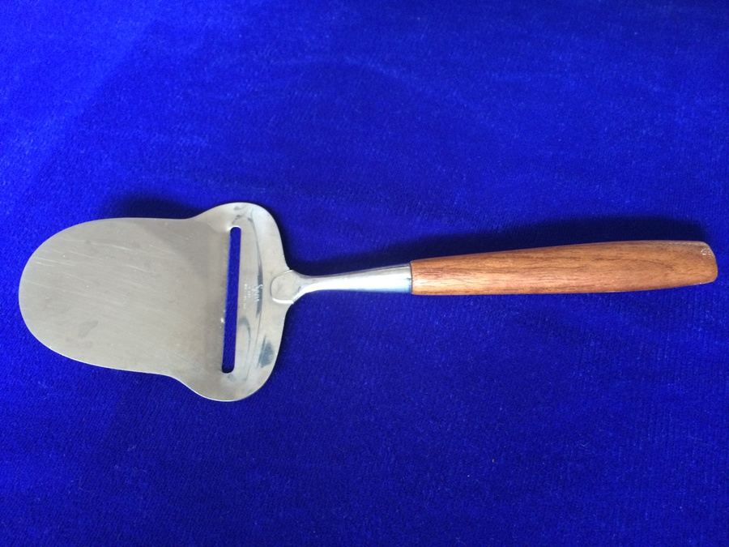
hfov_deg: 60.0
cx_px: 364
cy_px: 274
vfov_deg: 46.8
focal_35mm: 30
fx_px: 632
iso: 320
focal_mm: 4.12
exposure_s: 1/20
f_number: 2.2
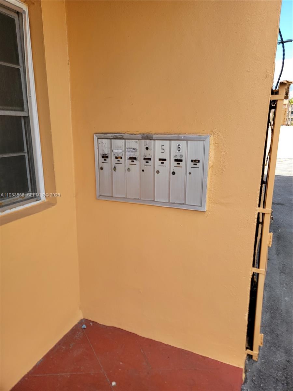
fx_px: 271
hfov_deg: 56.8
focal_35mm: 24
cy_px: 196
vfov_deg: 71.6
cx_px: 146
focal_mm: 6.7
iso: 16
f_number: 1.8
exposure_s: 1/276
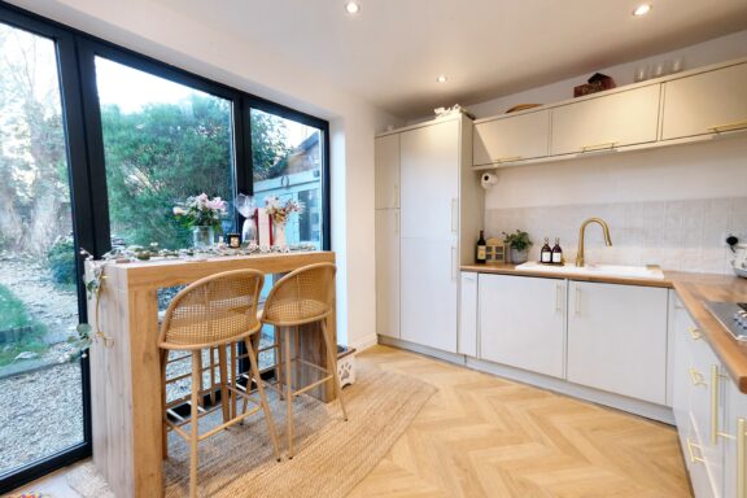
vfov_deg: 77.3
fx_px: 311
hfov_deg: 100.4
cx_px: 374
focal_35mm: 15
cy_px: 249
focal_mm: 10
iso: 800
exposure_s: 1/60
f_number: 4
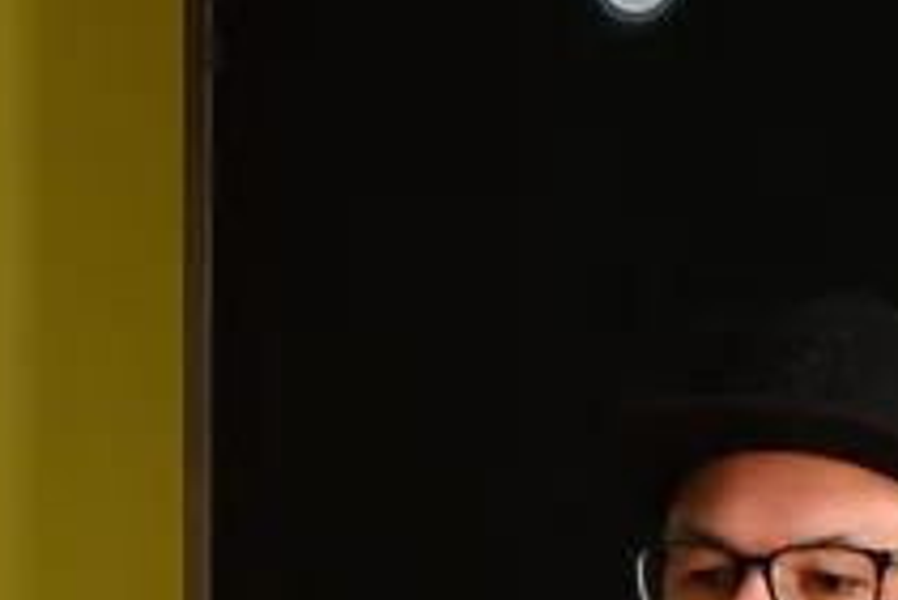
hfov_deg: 5.2
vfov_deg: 3.4
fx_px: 9909
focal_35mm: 397
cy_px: 1217
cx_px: 992
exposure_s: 1/125
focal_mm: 70
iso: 1100
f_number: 4
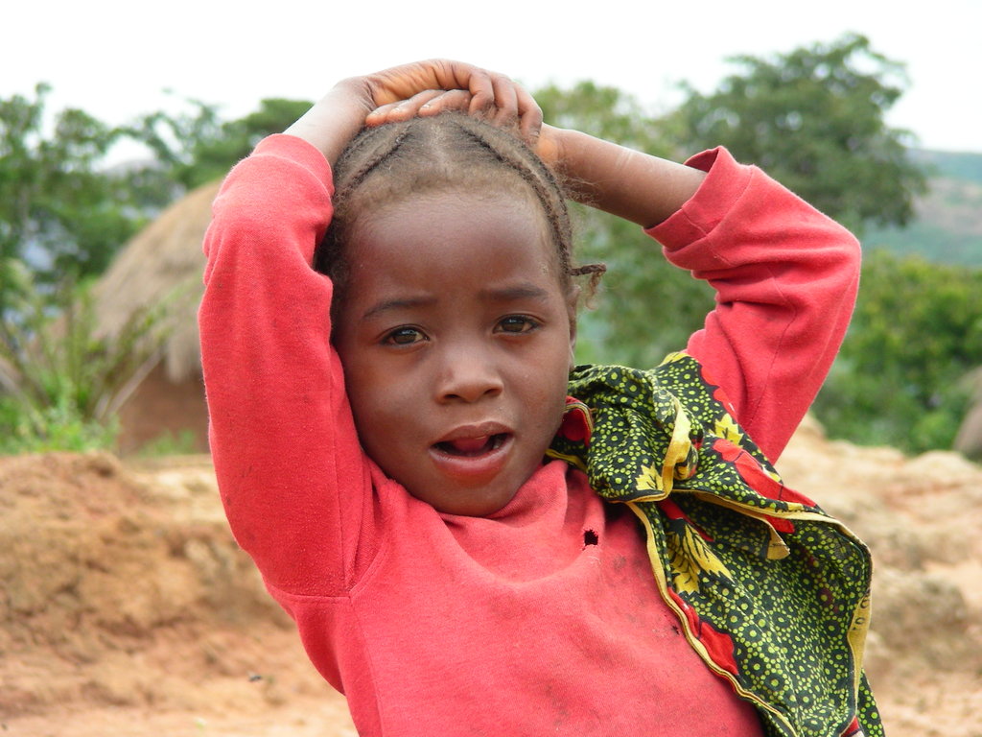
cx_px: 491
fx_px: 4879
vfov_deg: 8.6
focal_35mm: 172
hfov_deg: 11.5
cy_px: 368
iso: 50
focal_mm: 28.7
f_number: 3.5
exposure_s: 1/248
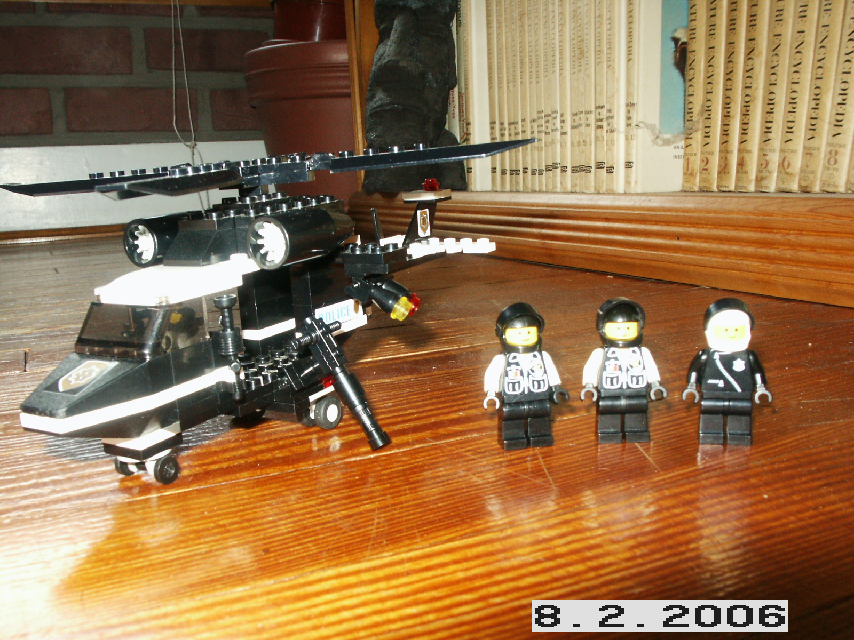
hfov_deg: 52.6
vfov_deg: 40.7
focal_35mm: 35
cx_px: 427
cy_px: 320
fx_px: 863
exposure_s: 1/45
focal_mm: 7.18
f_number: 6.7
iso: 200
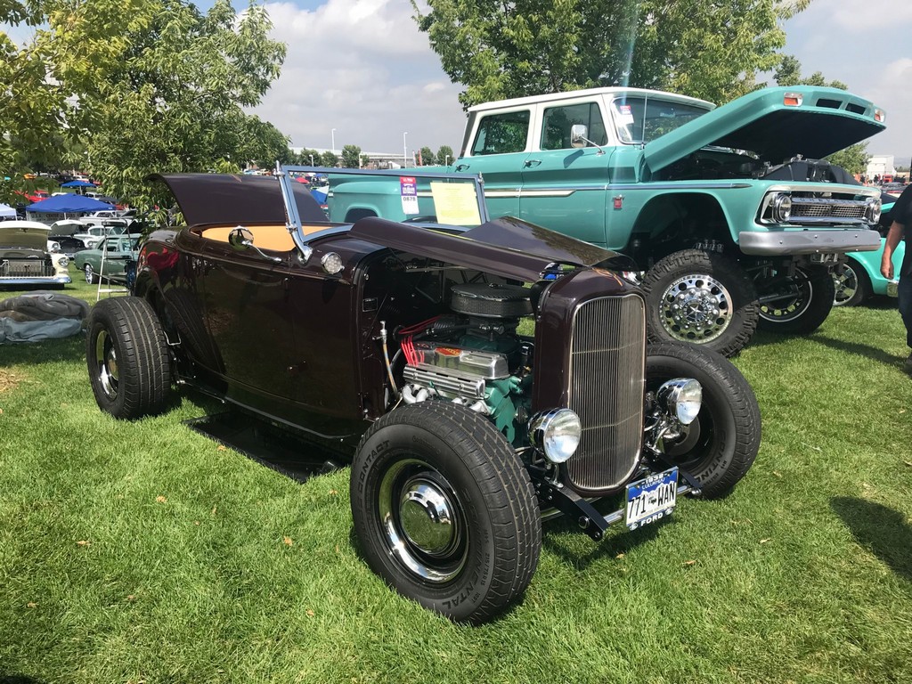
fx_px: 738
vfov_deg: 49.7
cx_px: 456
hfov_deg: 63.4
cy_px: 342
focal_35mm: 28
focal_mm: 3.99
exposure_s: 1/1996
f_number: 1.8
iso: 20
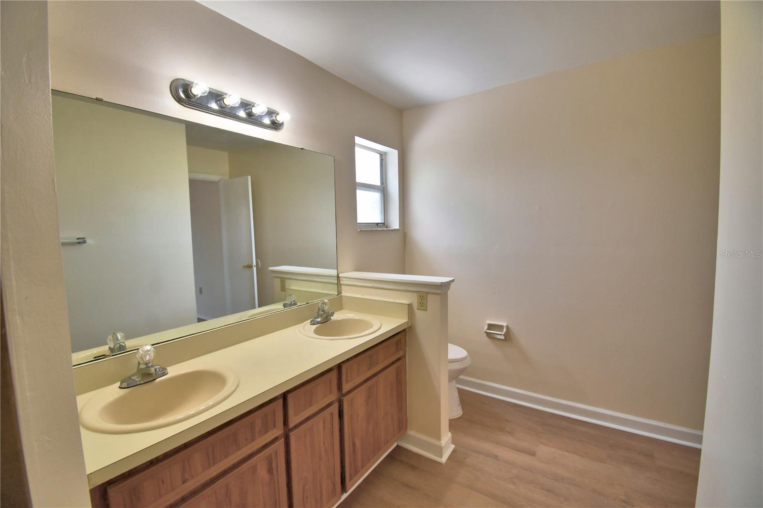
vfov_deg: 77.3
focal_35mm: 15
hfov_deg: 100.4
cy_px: 254
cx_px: 382
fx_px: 318
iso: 200
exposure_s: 1/160
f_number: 4.5
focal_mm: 10
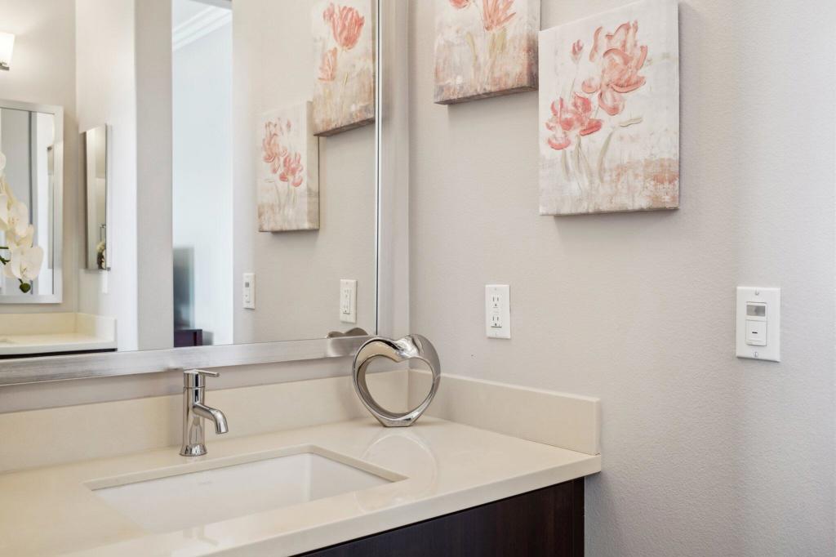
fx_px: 766
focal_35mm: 33
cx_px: 418
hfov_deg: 57.2
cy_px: 278
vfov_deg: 39.9
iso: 400
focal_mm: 33
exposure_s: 1/10
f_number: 8
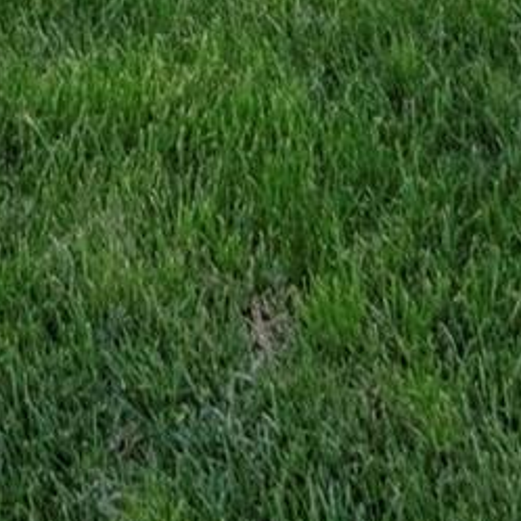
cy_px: -864
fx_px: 2146
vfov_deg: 10.9
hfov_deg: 13.7
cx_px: 56
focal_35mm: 126
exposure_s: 1/4000
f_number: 6.3
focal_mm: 18
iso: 320
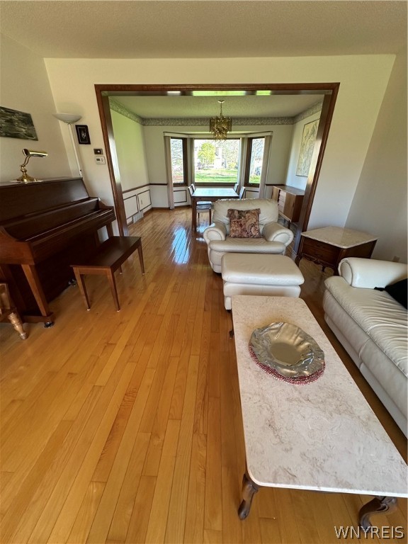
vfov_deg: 102.1
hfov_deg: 85.7
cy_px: 272
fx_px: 220
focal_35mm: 14
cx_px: 204
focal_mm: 2.22
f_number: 2.2
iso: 200
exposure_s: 1/99
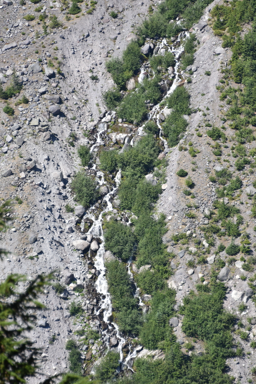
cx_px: 144
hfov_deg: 4.7
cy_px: 176
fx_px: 3144
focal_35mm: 295
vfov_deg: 7.0
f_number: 5.6
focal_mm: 210
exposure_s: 1/500
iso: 160
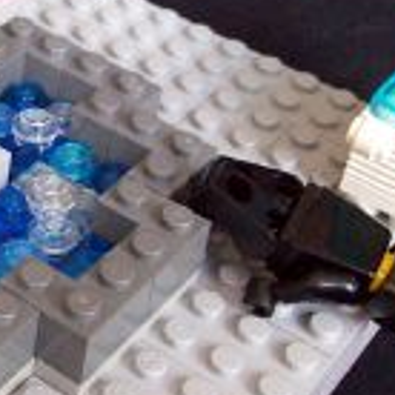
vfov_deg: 18.7
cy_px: 64
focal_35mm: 92
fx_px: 1188
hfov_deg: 17.9
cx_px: -89
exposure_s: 1/8
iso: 160
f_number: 2.7
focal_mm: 6
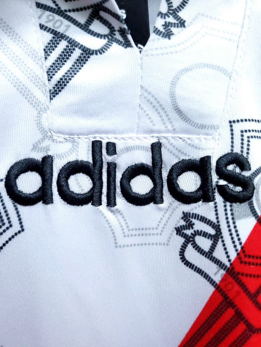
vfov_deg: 67.3
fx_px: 261
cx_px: 130
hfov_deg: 53.1
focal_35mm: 26
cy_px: 174
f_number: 1.5
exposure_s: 1/20
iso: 320
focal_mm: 4.3
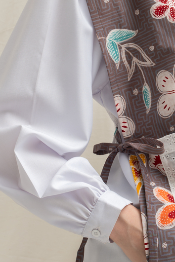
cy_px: 88
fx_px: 1094
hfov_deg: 9.1
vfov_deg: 13.7
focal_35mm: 150
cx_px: 165
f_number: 9
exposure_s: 1/160
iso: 100
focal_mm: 59
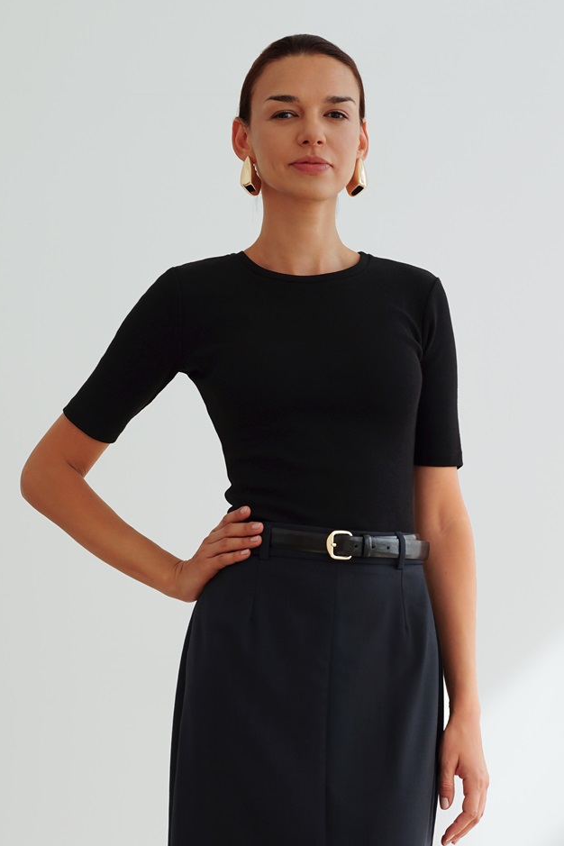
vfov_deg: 22.1
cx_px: 355
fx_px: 2115
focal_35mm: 90
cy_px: 763
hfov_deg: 15.2
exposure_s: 1/125
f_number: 6.3
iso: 125
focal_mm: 47
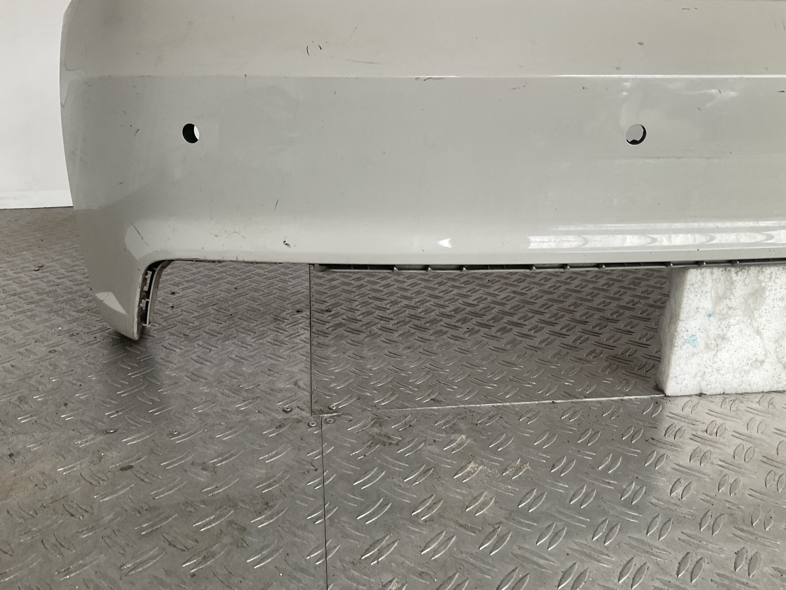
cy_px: 295
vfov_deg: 48.2
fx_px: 658
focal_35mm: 29
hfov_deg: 61.7
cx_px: 393
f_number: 1.8
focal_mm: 3
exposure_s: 1/120
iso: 32
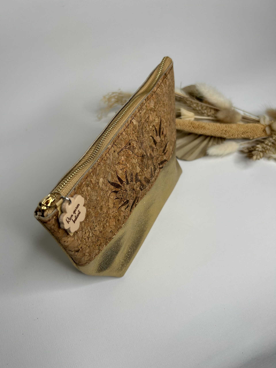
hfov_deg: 53.1
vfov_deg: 67.3
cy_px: 184
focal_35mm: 26
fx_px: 276
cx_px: 138
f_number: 1.5
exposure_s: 1/401
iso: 50
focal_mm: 5.7
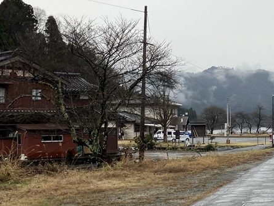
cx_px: 281
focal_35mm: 76
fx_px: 602
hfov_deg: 24.4
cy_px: 115
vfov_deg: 19.4
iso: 32
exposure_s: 1/534
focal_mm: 3.99
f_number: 1.8
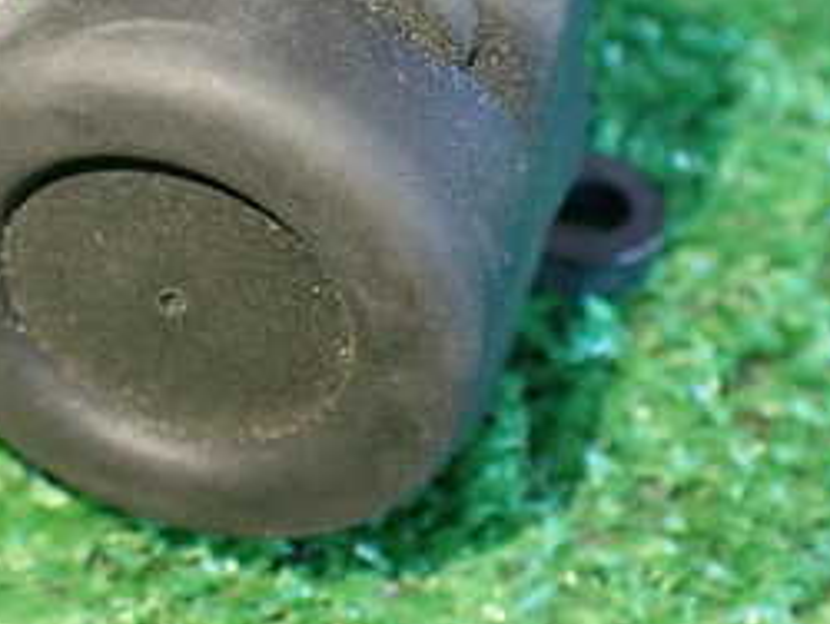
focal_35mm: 72
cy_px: 70
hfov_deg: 26.7
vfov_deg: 20.1
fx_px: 1728
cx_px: 226
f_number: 2.3
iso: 800
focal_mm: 5.4
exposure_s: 1/100
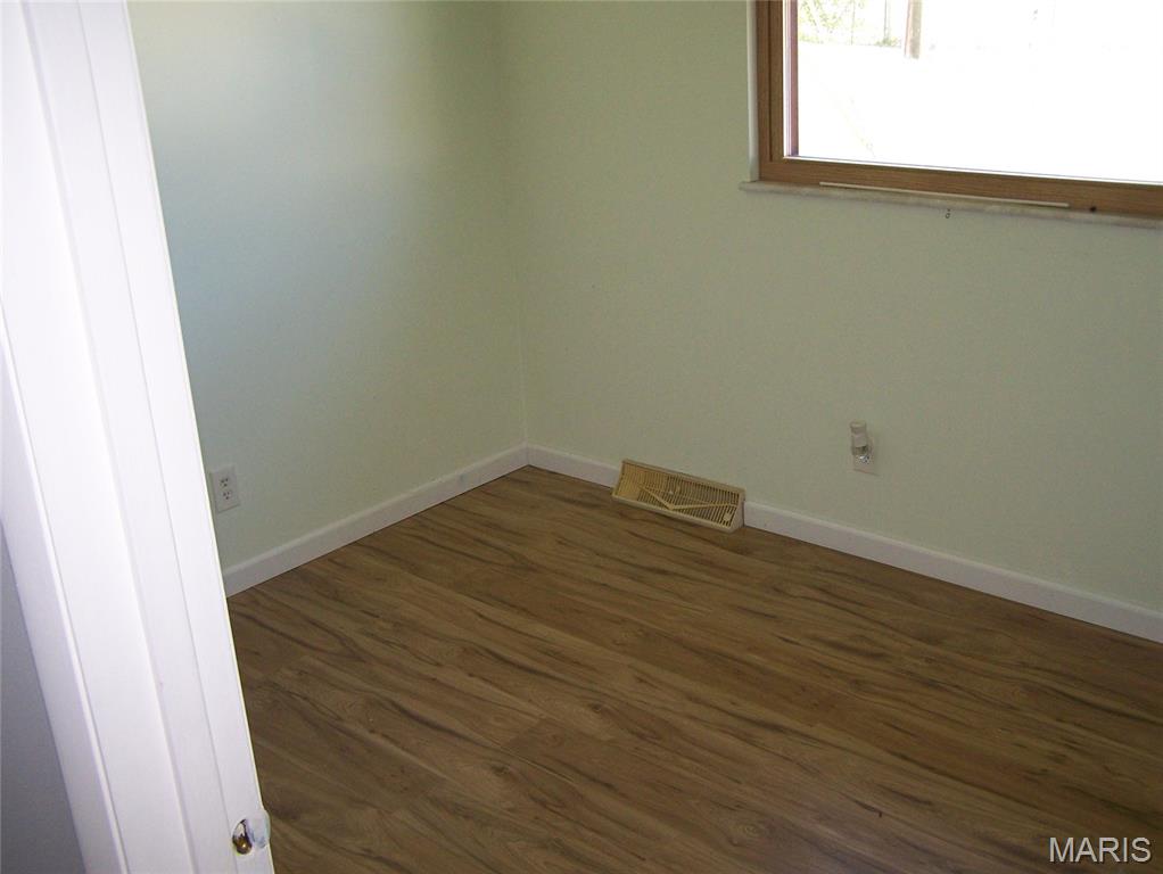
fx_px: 1278
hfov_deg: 48.9
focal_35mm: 38
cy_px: 437
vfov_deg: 37.8
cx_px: 582
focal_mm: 6.3
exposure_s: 1/60
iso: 200
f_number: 2.8
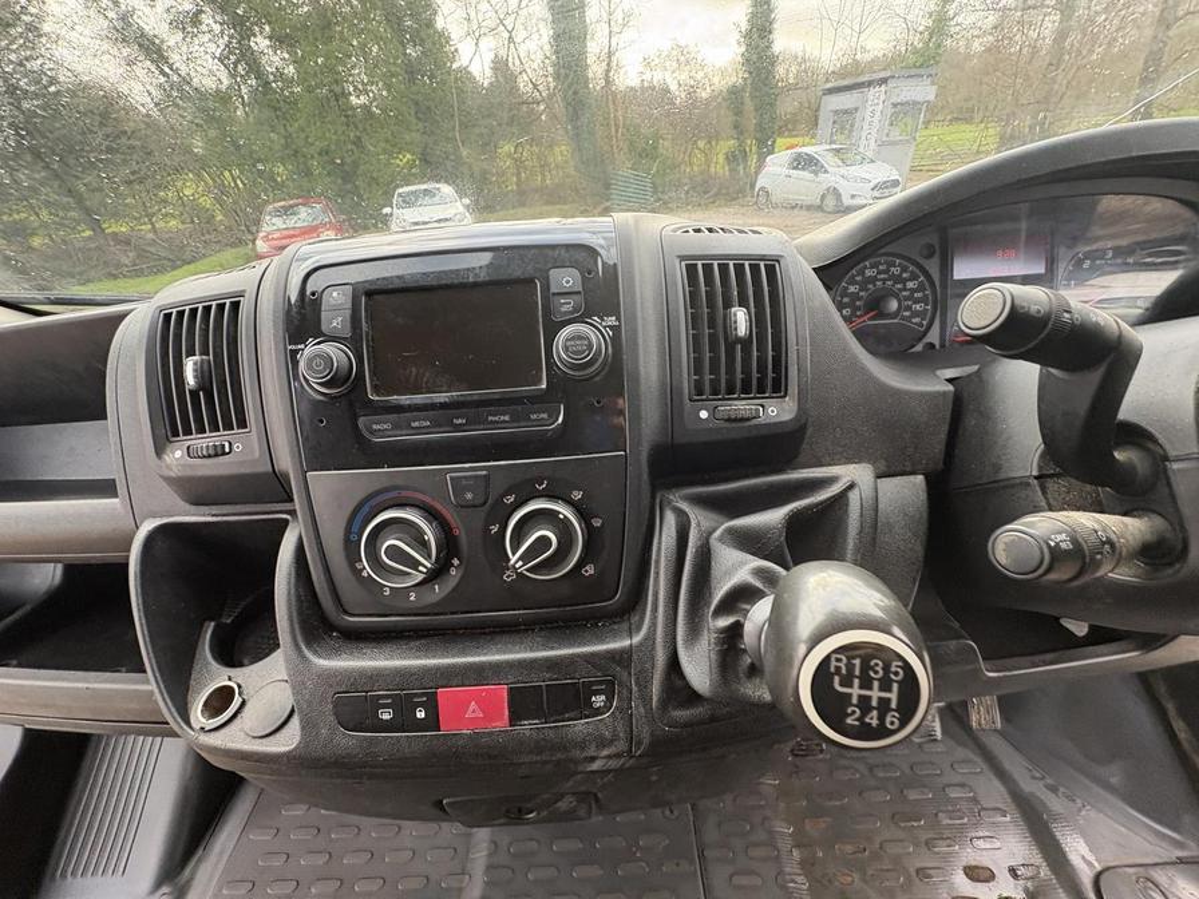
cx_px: 600
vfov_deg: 85.7
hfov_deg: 102.1
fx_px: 485
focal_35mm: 14
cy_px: 450
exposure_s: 1/99
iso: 200
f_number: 2.2
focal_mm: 2.22
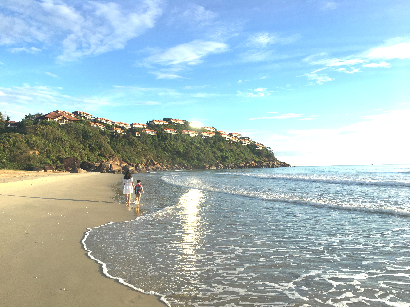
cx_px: 205
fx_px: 343
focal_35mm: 29
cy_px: 154
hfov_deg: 61.7
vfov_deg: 48.2
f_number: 2.2
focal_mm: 4.15
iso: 25
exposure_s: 1/761
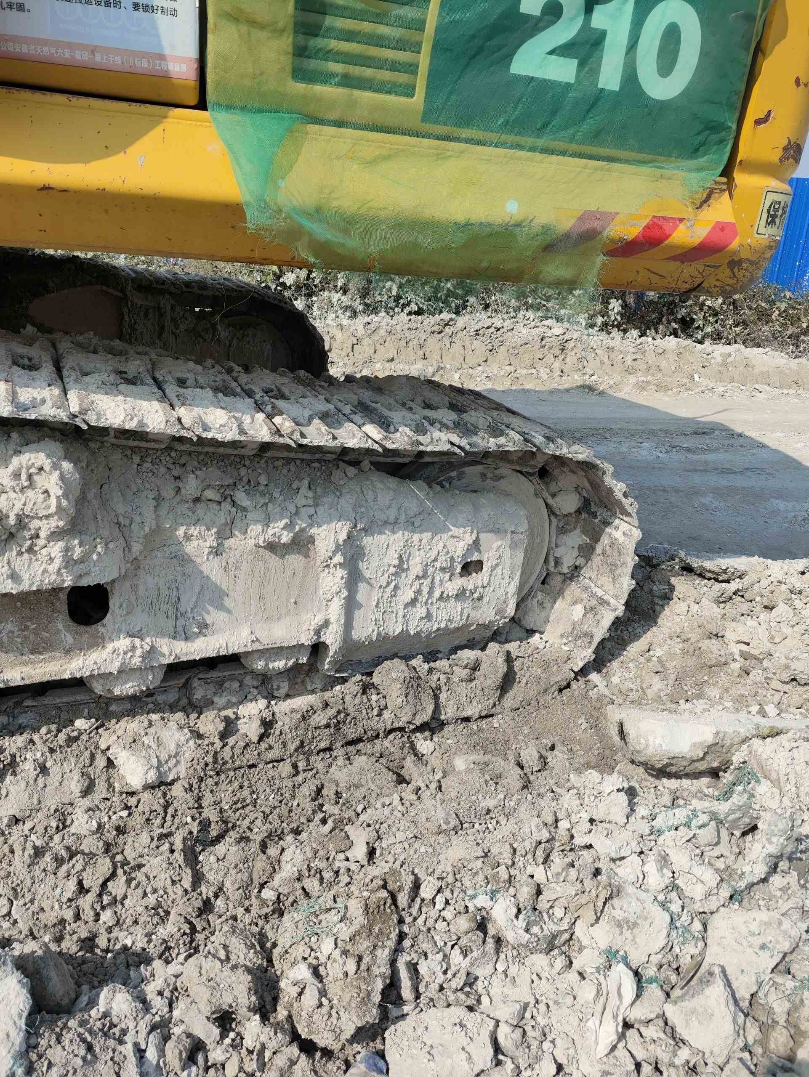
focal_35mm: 25
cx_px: 404
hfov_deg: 54.9
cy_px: 538
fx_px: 779
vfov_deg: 69.4
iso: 50
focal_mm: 4.71
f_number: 1.79
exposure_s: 1/2000
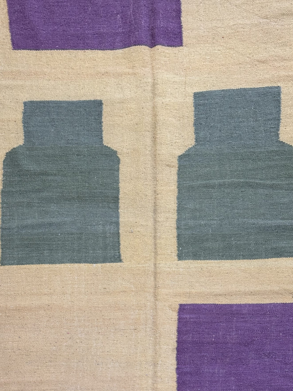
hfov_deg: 30.3
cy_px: 196
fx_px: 542
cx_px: 146
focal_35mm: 48
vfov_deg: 39.7
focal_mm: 6.76
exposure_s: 1/50
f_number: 1.78
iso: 80
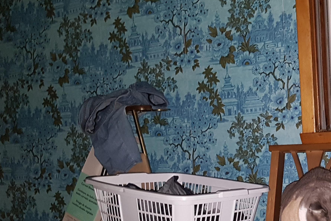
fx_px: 561
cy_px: 159
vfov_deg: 22.1
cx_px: 303
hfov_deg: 31.2
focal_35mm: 61
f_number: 1.7
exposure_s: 1/11
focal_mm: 4.2
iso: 200
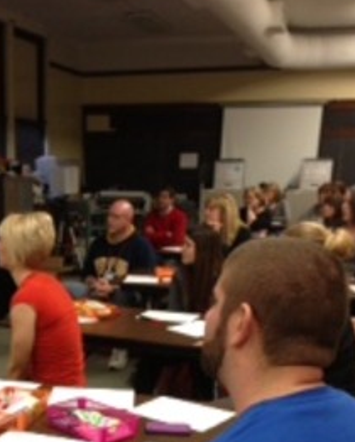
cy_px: 386
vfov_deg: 30.7
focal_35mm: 59
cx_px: 68
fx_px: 774
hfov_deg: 25.4
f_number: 2.4
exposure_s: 1/20
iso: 160
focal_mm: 4.13
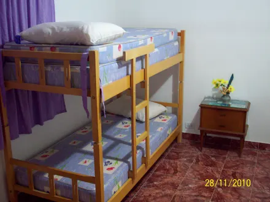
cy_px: 101
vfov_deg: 31.5
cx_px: 135
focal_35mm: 46
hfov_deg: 41.2
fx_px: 359
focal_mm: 7.6
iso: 183
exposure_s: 1/8
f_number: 3.1
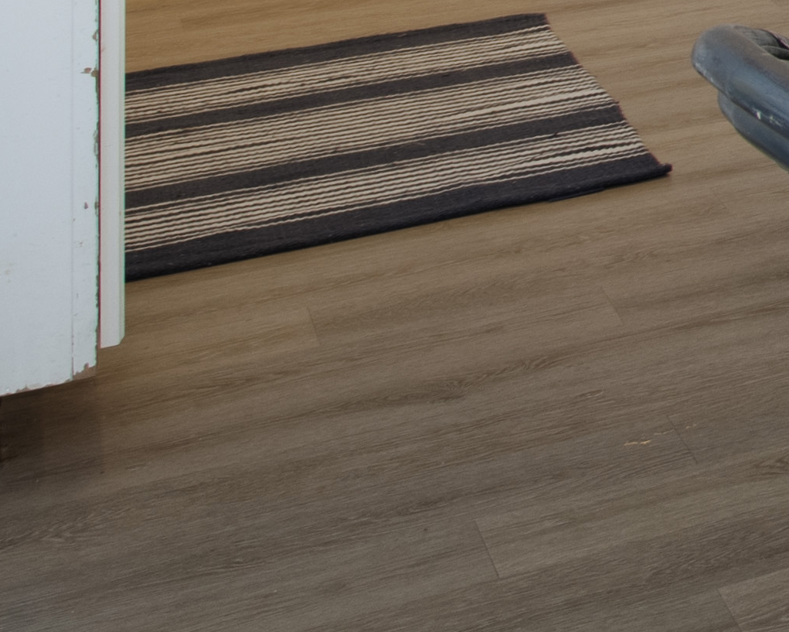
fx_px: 2686
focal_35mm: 115
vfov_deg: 11.8
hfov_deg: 10.2
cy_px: -680
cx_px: 2580
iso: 320
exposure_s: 1/80
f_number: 8
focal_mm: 17
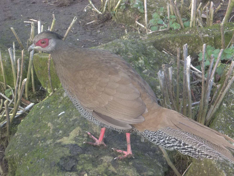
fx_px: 581
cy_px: 88
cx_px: 117
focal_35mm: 86
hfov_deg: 22.8
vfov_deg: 17.2
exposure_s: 1/50
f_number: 4.5
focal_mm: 15.4
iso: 160
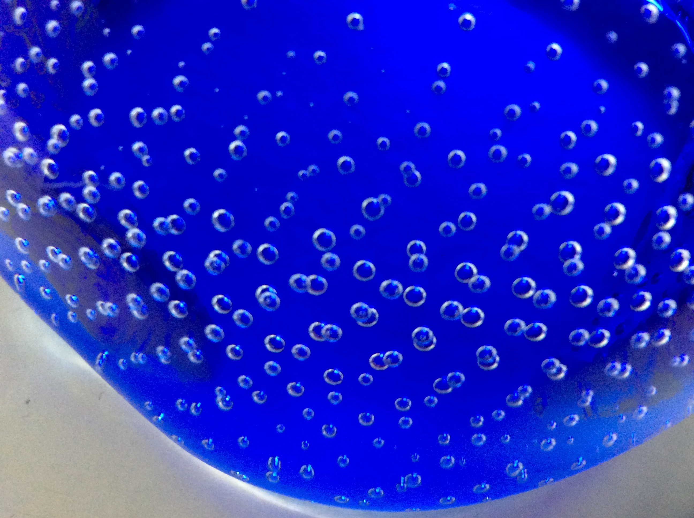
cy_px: 259
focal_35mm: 32
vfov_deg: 44.1
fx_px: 641
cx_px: 347
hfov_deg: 56.9
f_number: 2.4
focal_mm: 3.3
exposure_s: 1/25
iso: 250
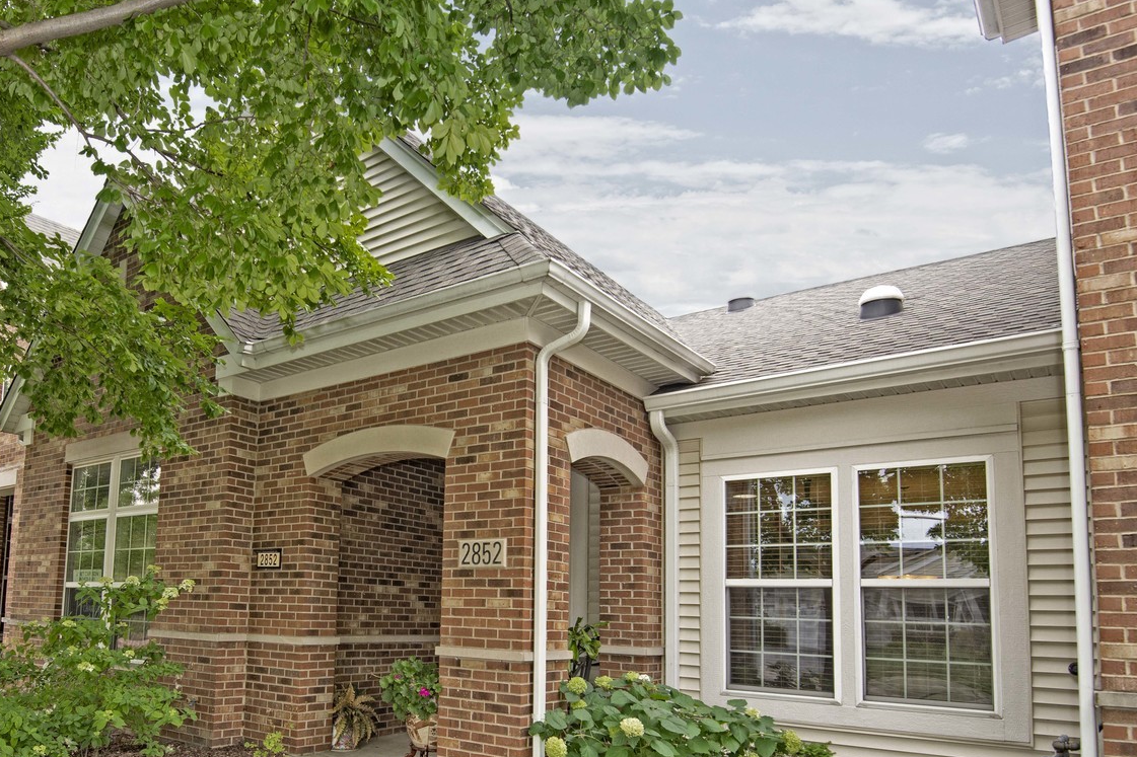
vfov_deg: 48.5
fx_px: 821
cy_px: 521
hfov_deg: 68.2
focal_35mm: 26
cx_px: 416
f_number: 6.3
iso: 400
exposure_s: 1/125
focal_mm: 18
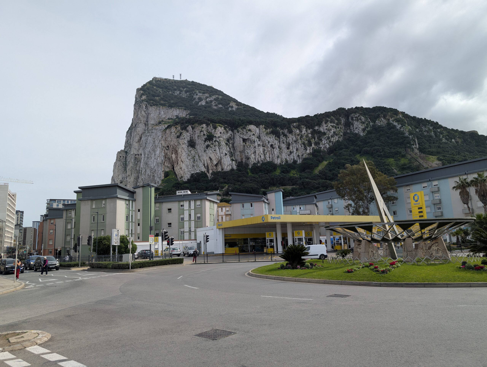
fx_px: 338
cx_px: 244
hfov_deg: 71.5
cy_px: 184
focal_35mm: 24
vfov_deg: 56.9
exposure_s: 1/1125
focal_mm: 6.9
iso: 22
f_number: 1.68
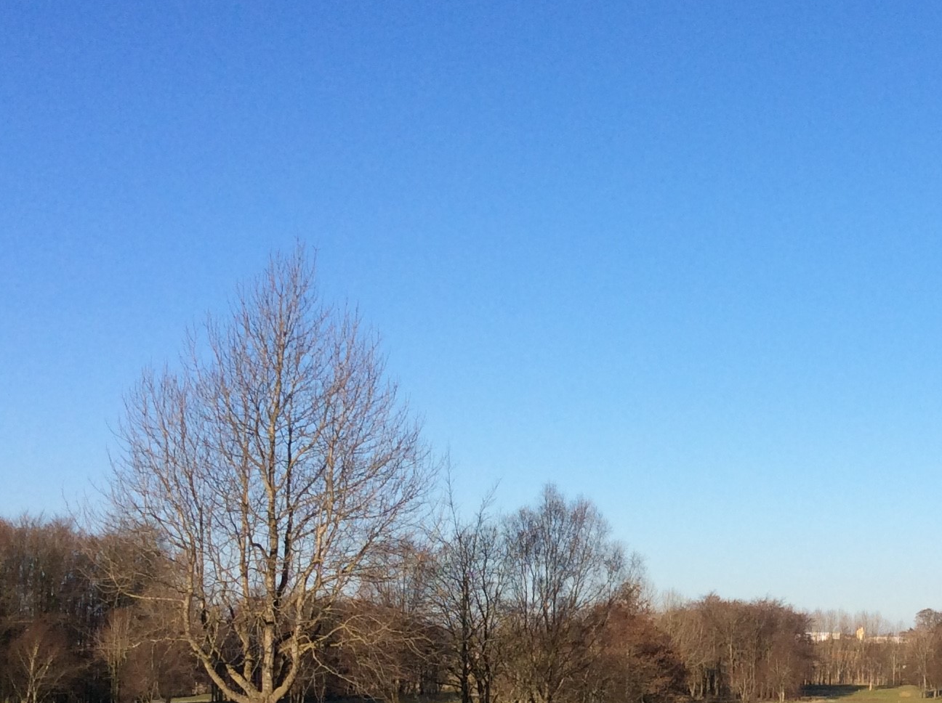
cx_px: 797
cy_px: 486
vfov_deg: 22.7
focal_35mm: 64
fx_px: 1739
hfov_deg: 29.4
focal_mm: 3.3
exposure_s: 1/1244
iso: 32
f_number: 2.4
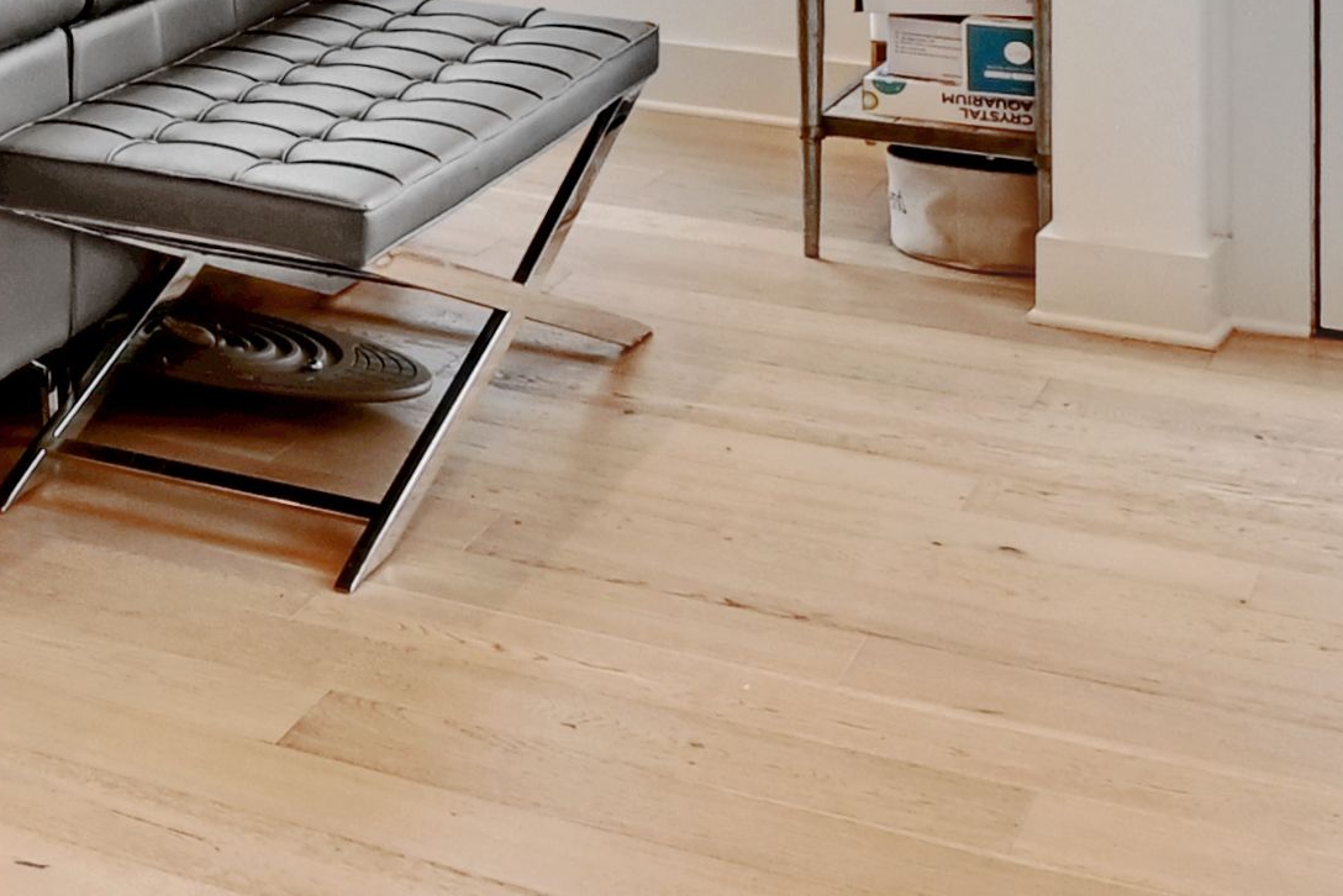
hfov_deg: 17.6
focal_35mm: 83
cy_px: -554
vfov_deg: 14.9
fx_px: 3097
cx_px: -1314
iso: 400
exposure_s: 1/6
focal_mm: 15
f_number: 10
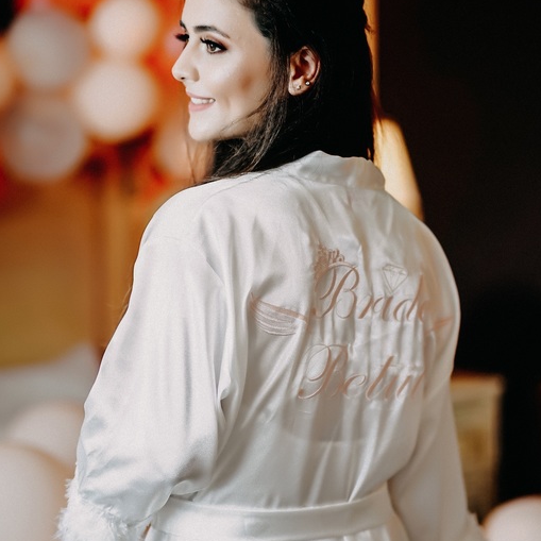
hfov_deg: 16.0
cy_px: 241
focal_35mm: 109
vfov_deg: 16.0
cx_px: 271
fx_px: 1927
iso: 500
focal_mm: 85
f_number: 2
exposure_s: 1/320
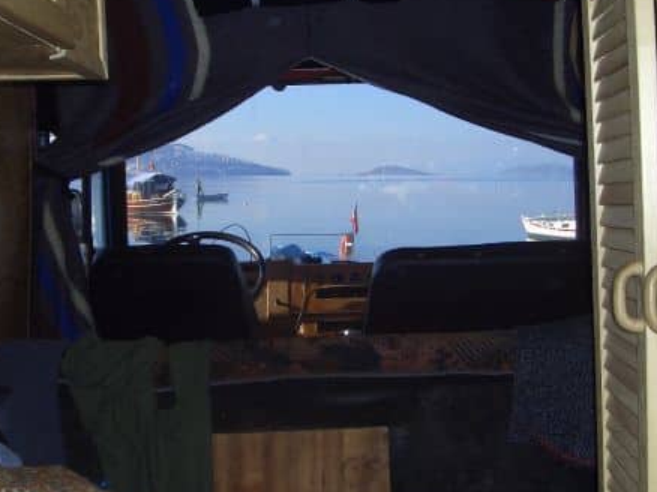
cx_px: 354
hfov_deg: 38.9
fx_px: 929
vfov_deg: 29.6
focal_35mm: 49
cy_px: 238
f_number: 4.8
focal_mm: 8
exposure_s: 1/800
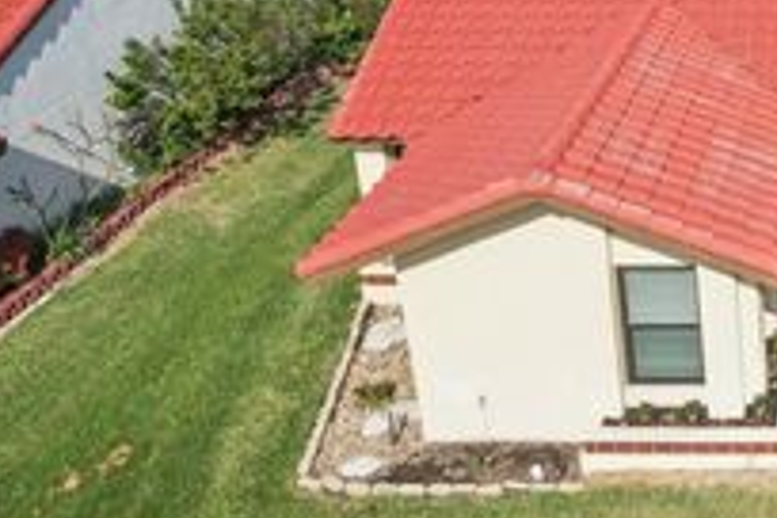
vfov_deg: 23.9
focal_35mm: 54
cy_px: -6
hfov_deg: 31.1
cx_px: 933
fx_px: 1165
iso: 100
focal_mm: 8.4
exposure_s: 1/2500
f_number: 2.8
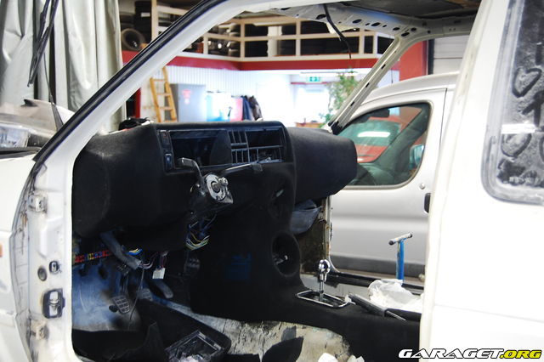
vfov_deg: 26.5
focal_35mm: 51
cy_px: 181
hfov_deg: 38.9
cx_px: 272
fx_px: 770
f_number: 4.5
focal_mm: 34
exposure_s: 1/4
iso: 200
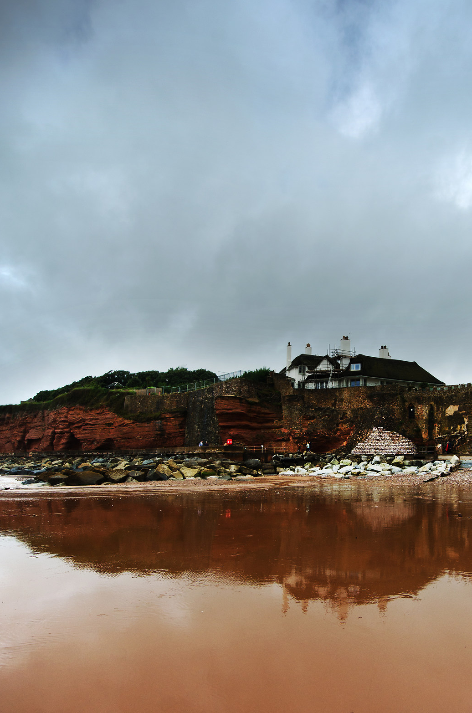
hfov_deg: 53.5
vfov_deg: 75.1
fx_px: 455
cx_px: 324
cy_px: 440
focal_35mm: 23
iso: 100
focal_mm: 10
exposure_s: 1/160
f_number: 8
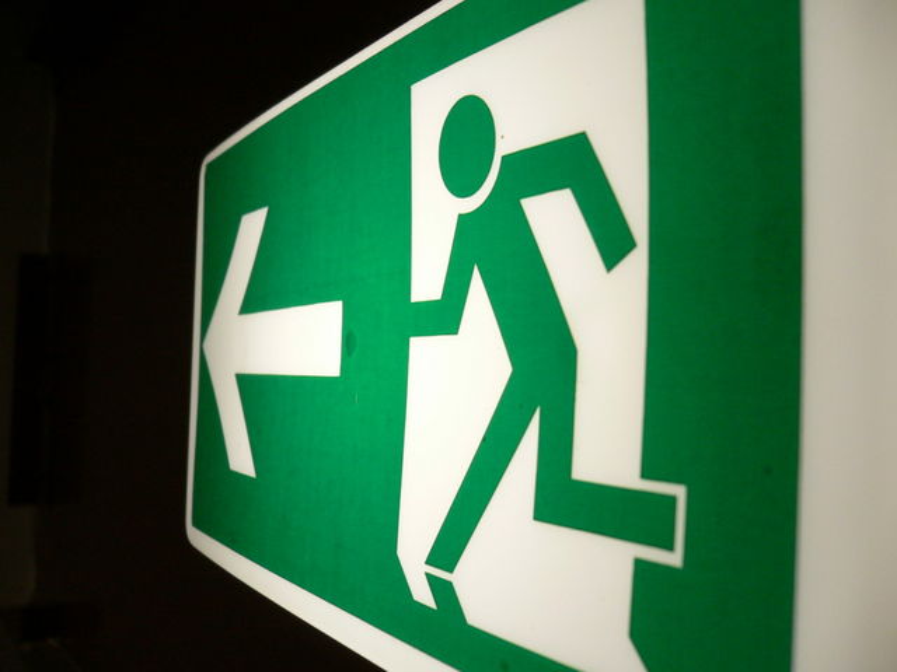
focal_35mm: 35
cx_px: 448
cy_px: 336
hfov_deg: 52.6
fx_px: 907
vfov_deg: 40.7
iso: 100
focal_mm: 5.8
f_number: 2.8
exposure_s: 1/50
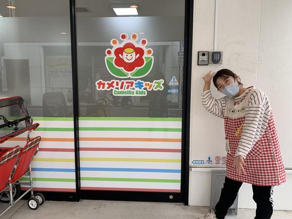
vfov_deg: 53.1
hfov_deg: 67.3
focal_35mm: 26
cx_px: 146
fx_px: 219
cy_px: 110
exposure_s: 1/121
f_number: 1.8
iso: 40
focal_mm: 4.25
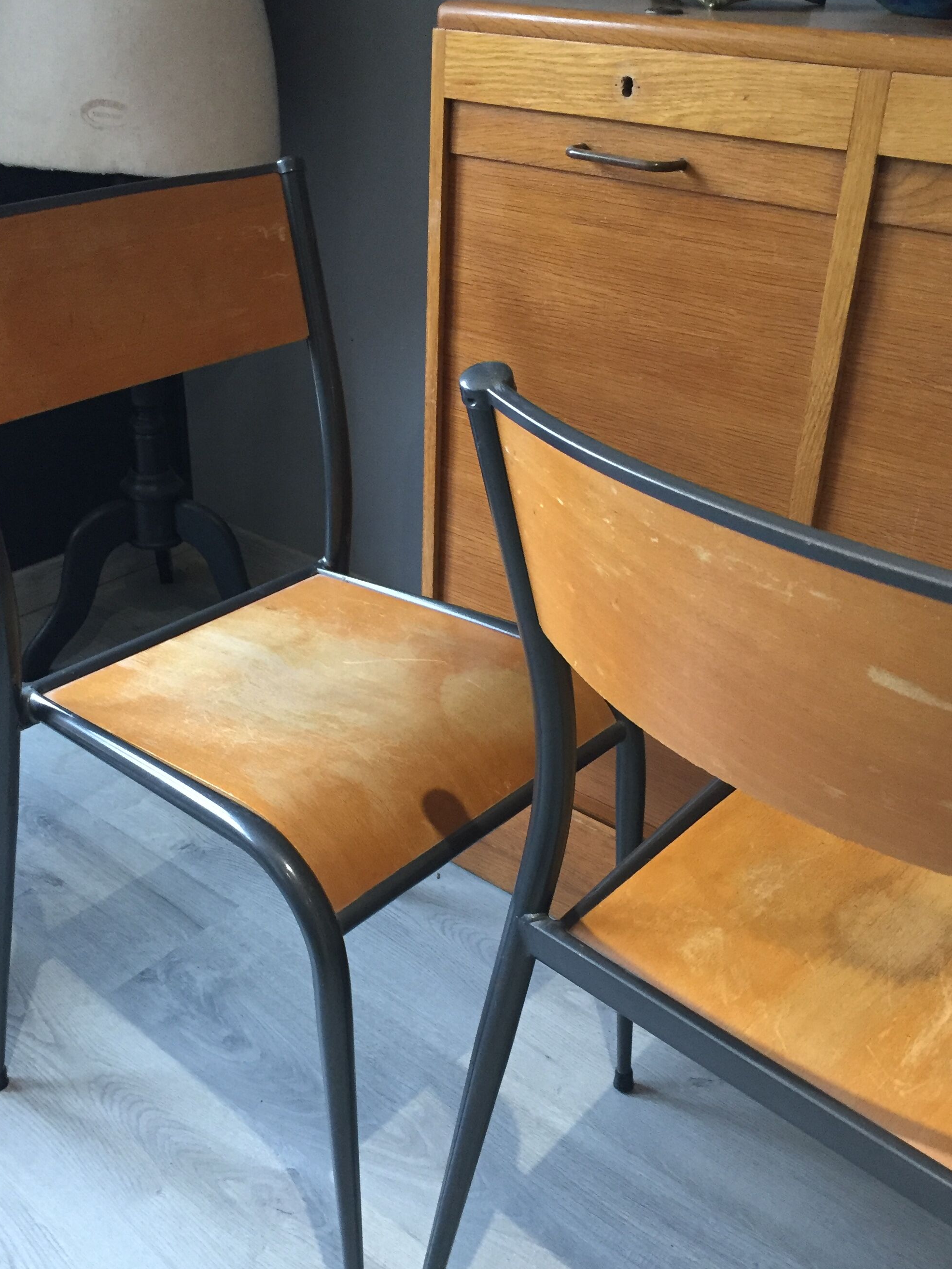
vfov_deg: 51.3
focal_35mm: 36
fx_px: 1320
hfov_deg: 39.6
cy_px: 660
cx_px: 431
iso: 200
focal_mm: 4.15
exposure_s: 1/33
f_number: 2.2
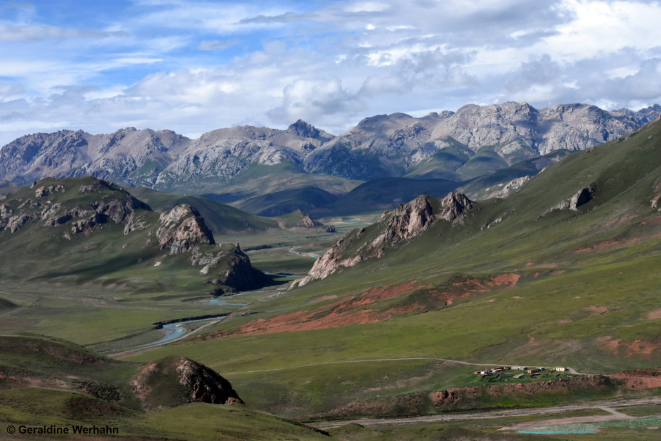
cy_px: 220
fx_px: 1515
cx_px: 330
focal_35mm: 82
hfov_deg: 24.6
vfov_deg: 16.6
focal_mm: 55
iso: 1250
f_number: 16
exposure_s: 1/1000
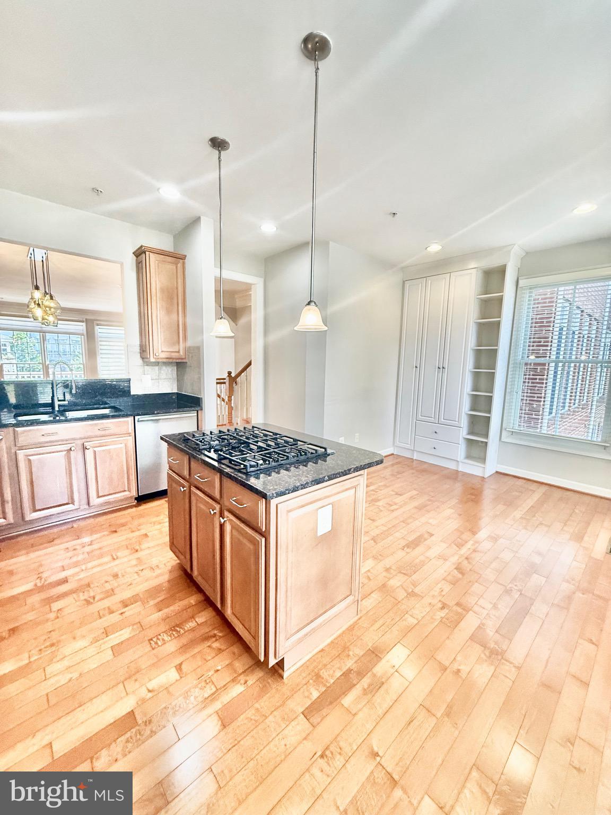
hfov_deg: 85.7
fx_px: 329
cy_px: 408
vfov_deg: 102.1
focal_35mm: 14
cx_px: 306
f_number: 2.2
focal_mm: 2.22
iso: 250
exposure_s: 1/120
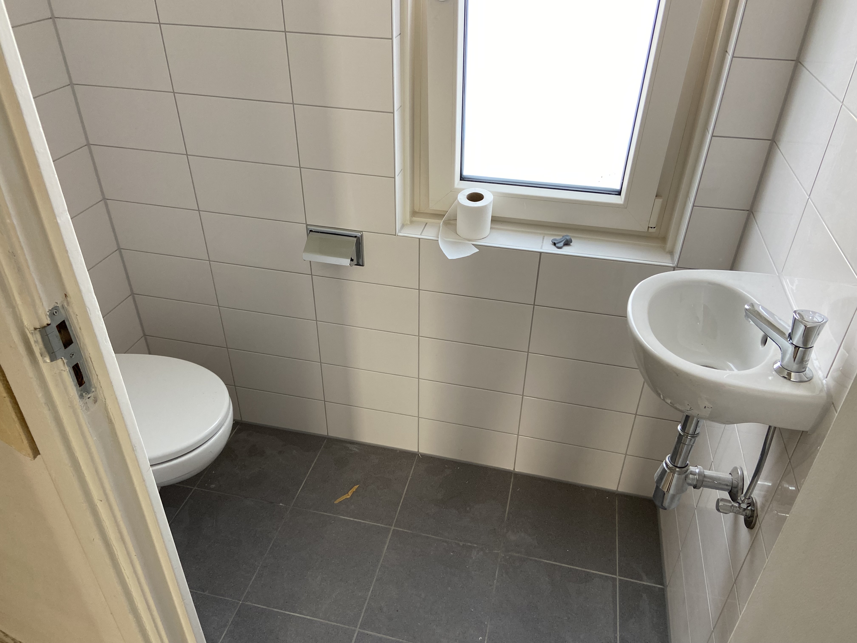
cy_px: 322
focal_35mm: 26
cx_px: 428
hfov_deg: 67.3
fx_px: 644
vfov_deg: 53.1
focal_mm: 4.25
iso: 125
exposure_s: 1/101
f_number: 1.8
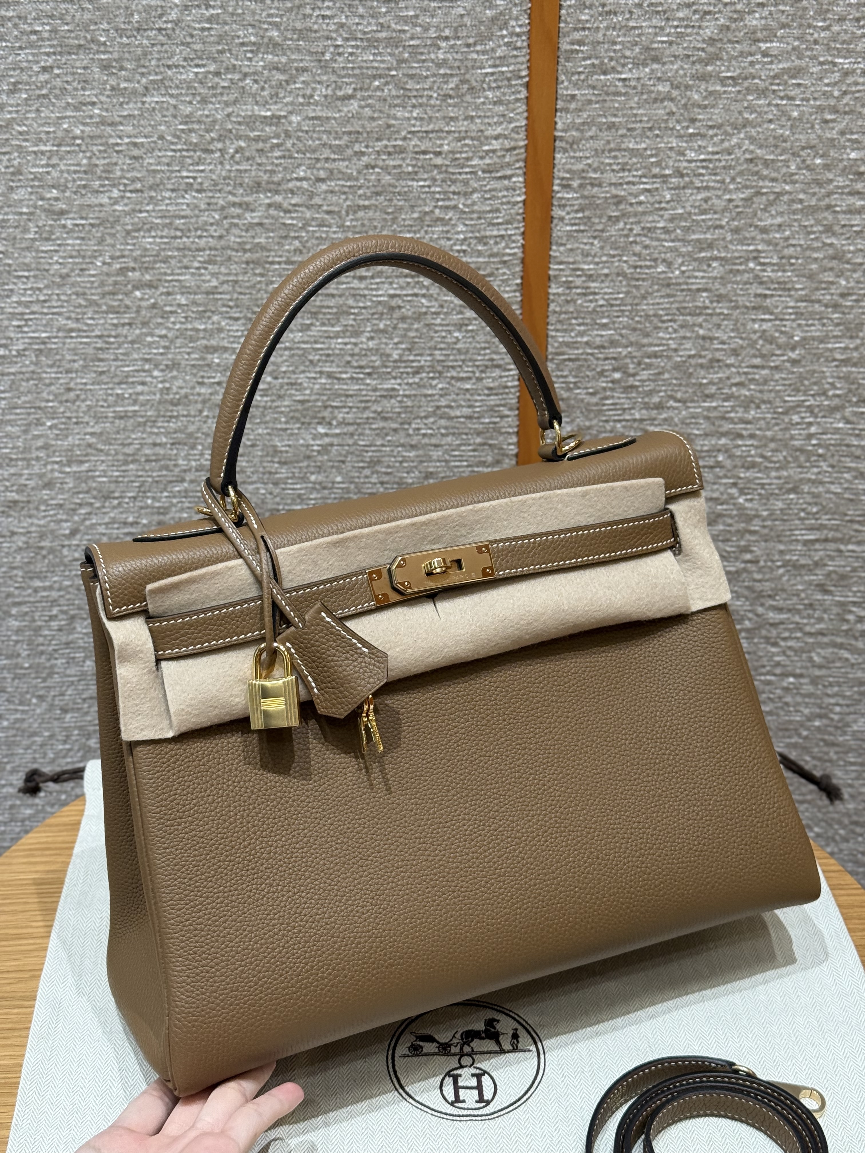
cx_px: 432
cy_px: 576
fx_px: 1599
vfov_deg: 39.7
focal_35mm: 48
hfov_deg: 30.3
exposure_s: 1/100
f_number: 1.78
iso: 100
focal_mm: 6.76
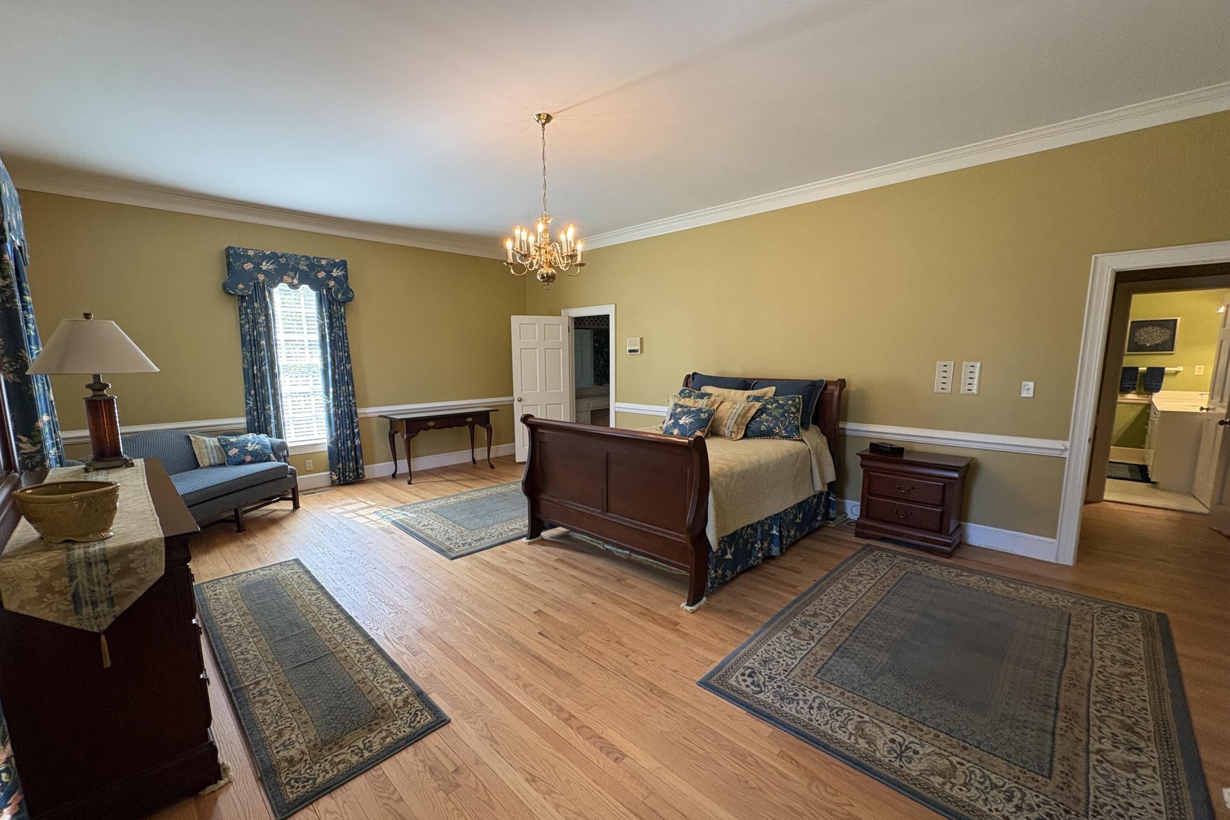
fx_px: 512
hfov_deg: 100.4
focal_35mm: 15
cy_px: 429
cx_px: 597
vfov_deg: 77.3
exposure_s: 1/60
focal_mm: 2.22
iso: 250
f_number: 2.2
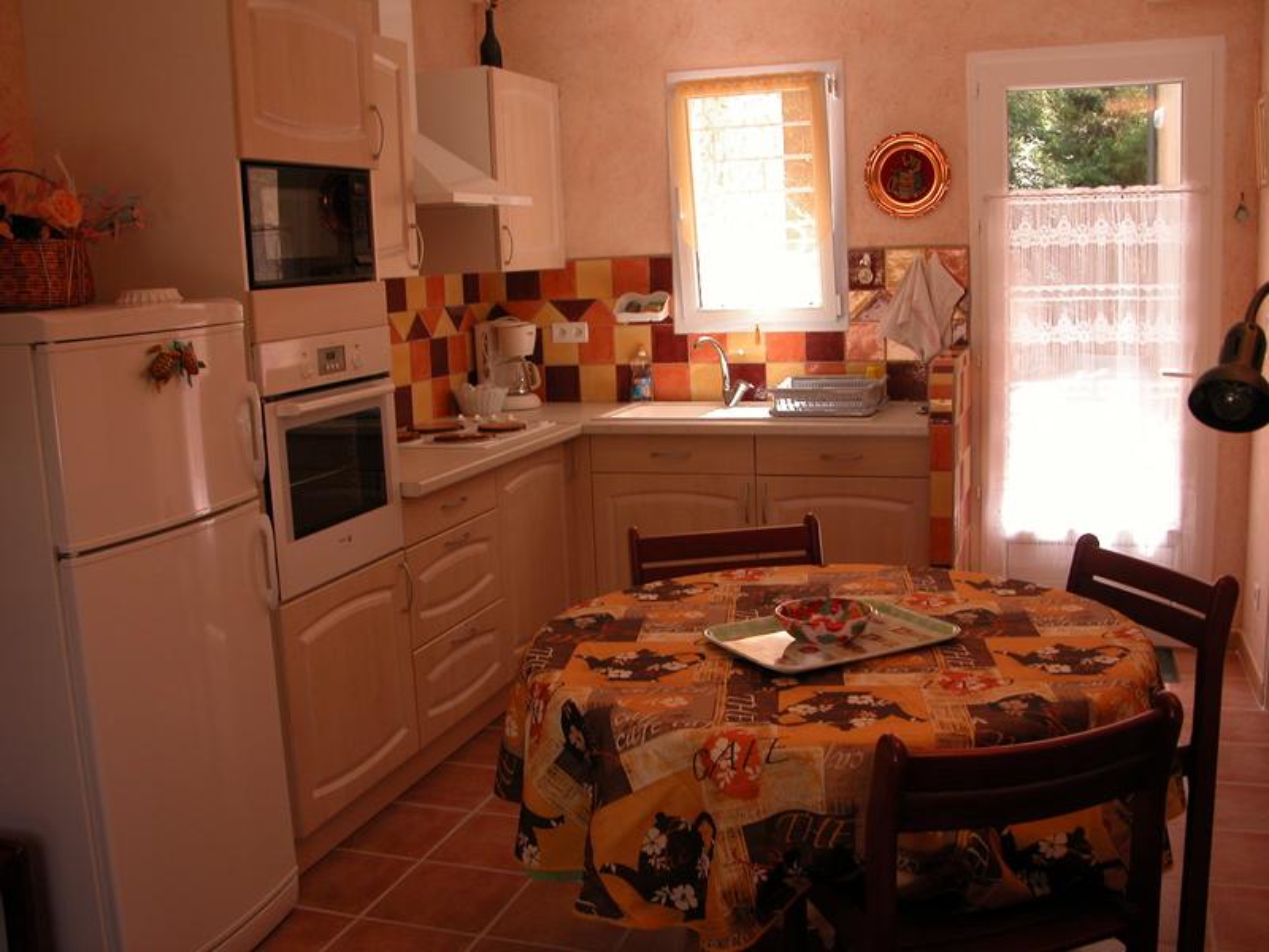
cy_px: 476
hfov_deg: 52.6
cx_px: 634
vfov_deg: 40.7
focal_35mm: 35
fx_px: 1283
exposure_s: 1/61.4
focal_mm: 8.9
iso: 100
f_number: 3.2
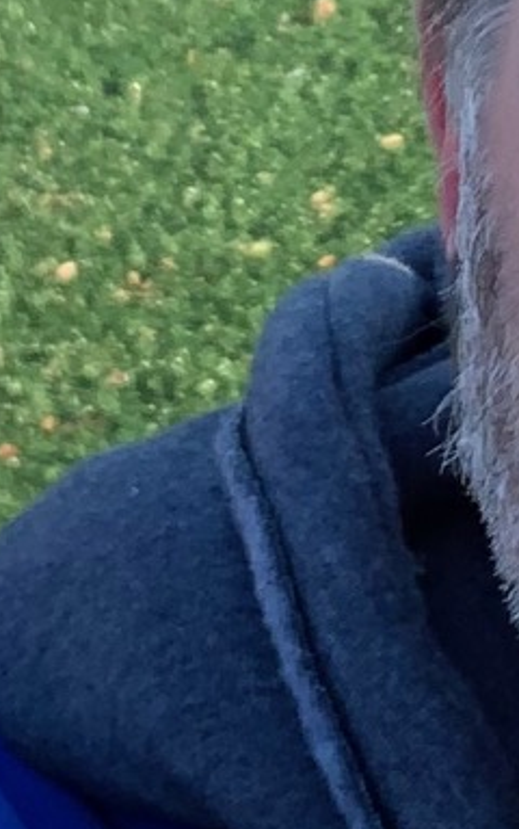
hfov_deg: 7.4
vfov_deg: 11.6
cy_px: -182
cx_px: 515
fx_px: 3998
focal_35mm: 177
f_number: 2.2
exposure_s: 1/479
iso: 16
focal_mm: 2.87
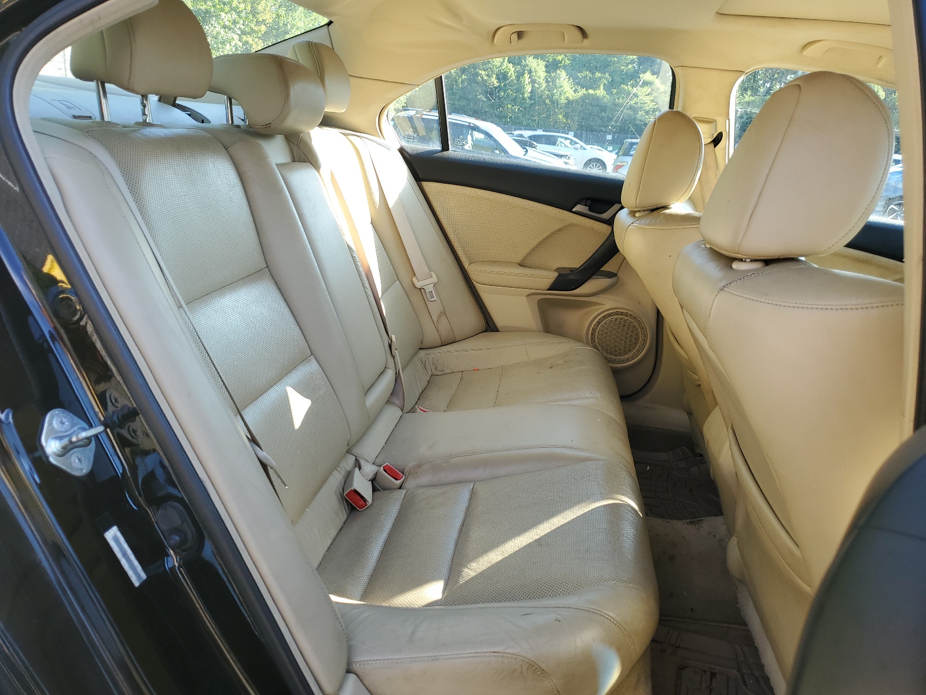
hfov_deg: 67.3
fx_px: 696
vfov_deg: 53.1
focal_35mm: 26
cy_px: 348
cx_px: 463
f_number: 1.5
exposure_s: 1/196
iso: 50
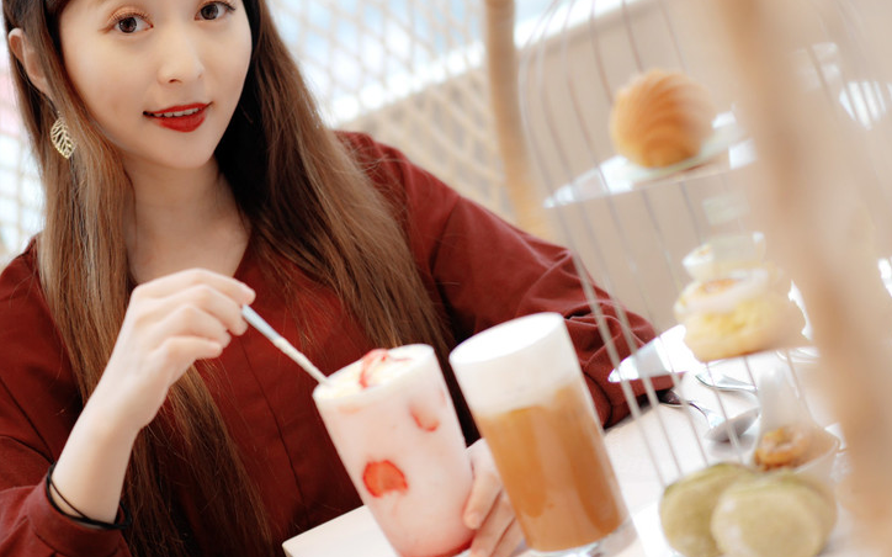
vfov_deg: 11.7
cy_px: 247
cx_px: 424
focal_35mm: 112
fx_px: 2722
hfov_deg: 18.6
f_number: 1.2
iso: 200
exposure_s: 1/160
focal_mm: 45
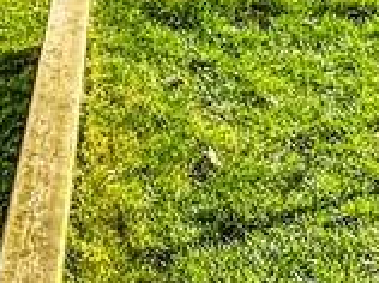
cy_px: -307
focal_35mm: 91
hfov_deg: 21.5
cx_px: 125
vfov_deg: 13.5
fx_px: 995
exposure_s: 1/1400
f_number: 2.2
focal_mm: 2.22
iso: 50
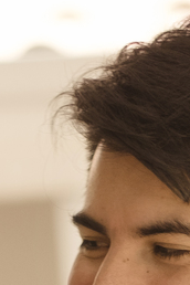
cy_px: 750
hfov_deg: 2.3
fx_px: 4647
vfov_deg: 3.5
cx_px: 15
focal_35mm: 587
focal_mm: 56
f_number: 1.4
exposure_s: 1/1000
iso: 200
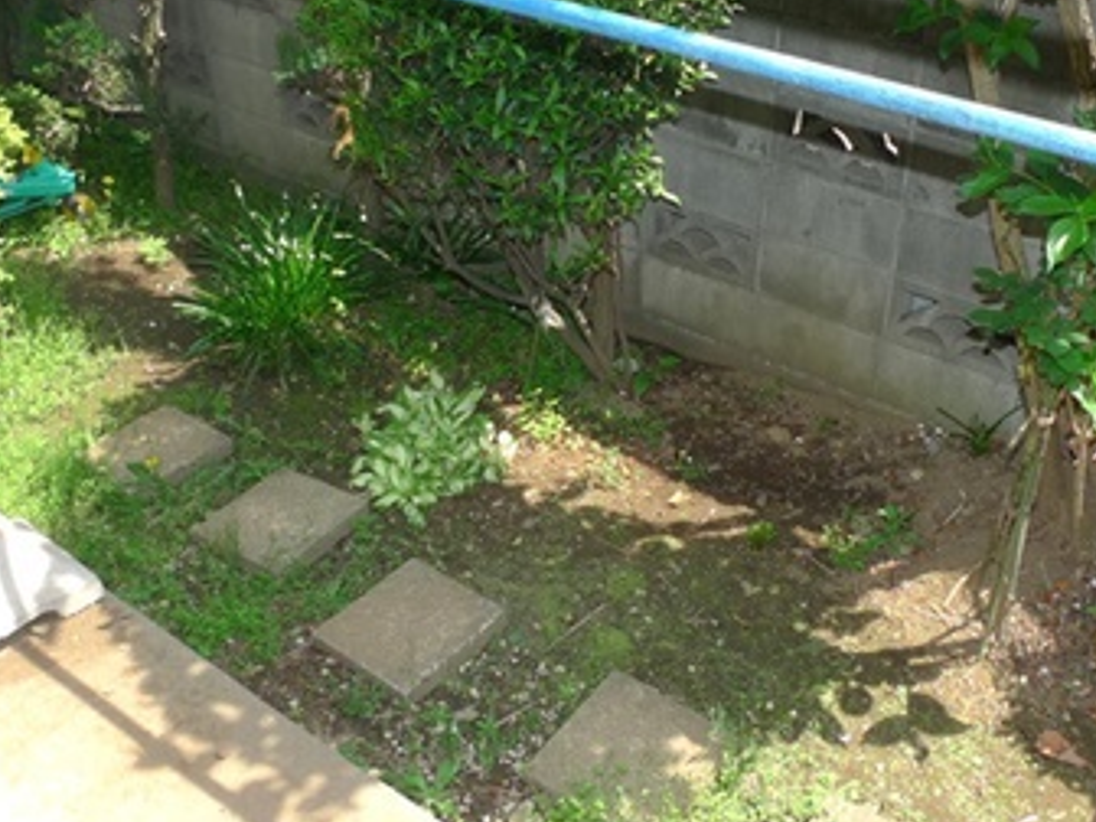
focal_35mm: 50
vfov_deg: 29.0
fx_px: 1583
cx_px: 682
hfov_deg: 38.0
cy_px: 334
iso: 100
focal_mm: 5.1
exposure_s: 1/400
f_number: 2.8
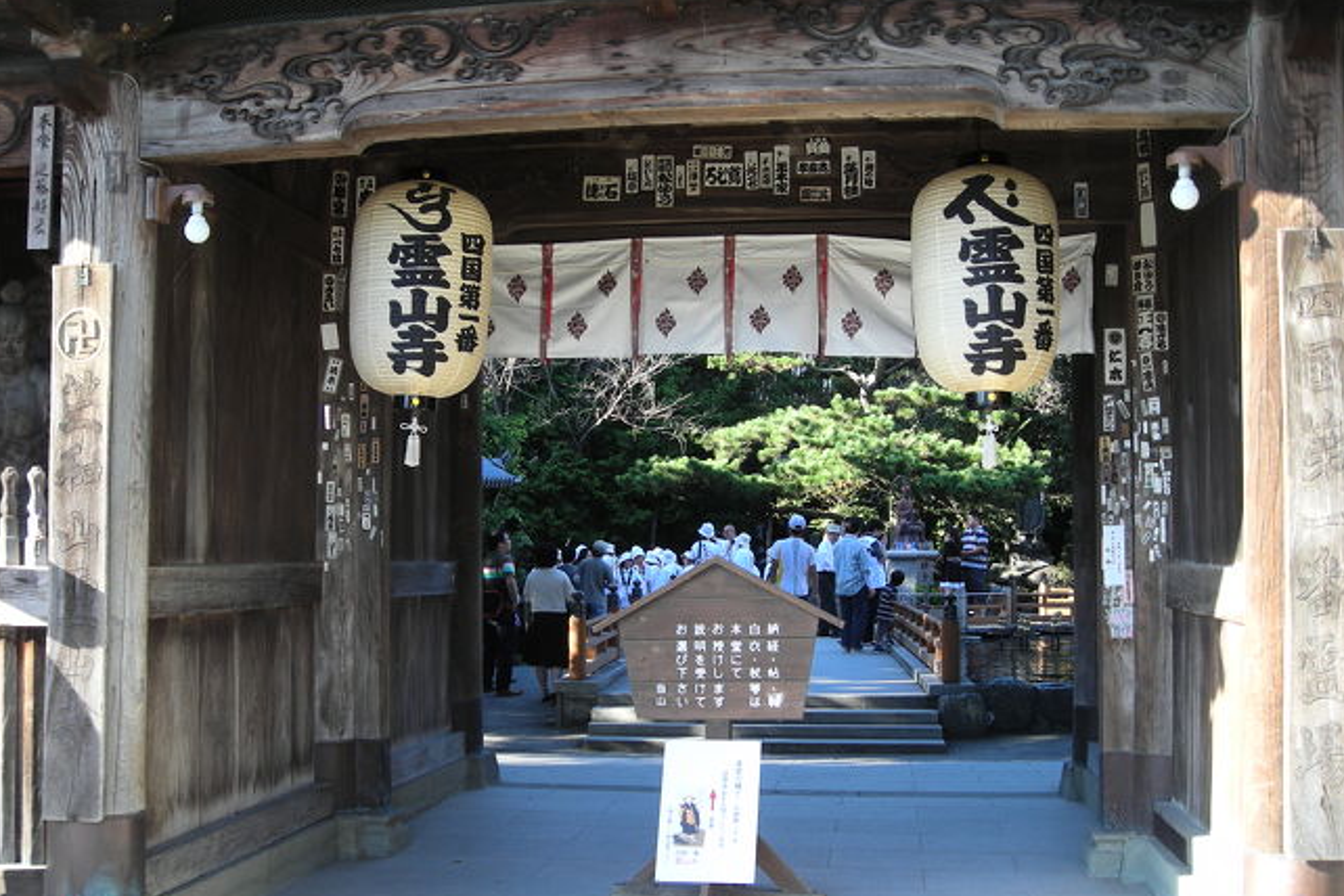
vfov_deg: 33.4
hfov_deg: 48.5
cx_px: 670
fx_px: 1493
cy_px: 483
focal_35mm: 40
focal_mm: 6.3
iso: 50
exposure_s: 1/62
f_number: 3.2
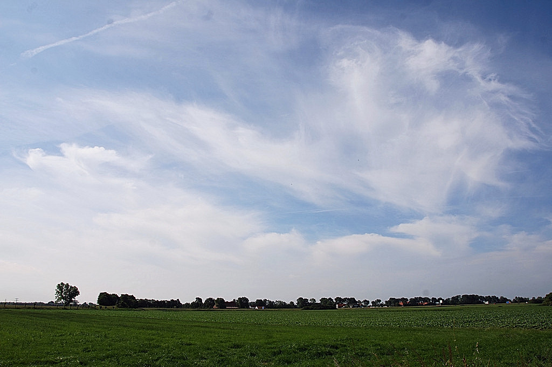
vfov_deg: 47.9
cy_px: 184
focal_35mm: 27
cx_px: 276
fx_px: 414
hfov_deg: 67.4
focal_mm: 18
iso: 100
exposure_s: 1/320
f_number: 9
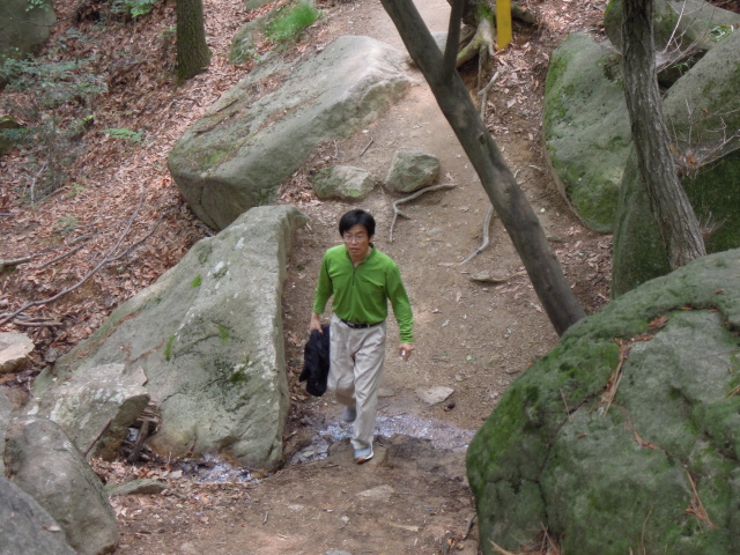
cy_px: 278
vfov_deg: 14.8
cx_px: 370
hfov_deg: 19.6
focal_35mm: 100
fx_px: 2138
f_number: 4.9
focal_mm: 17.9
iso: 400
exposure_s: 1/60
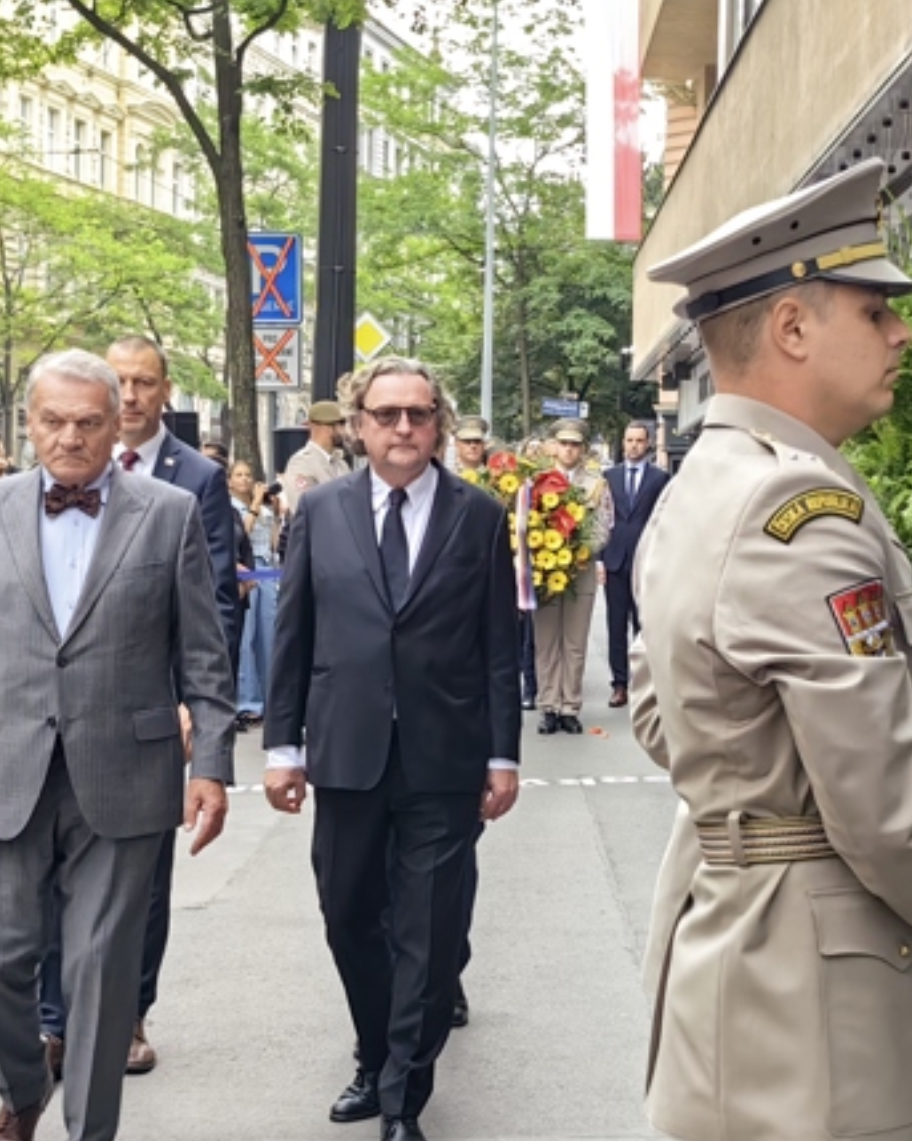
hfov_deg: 22.0
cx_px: 678
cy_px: 576
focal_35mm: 69
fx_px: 2329
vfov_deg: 27.5
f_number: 2
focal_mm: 5.75
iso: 100
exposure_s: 1/900
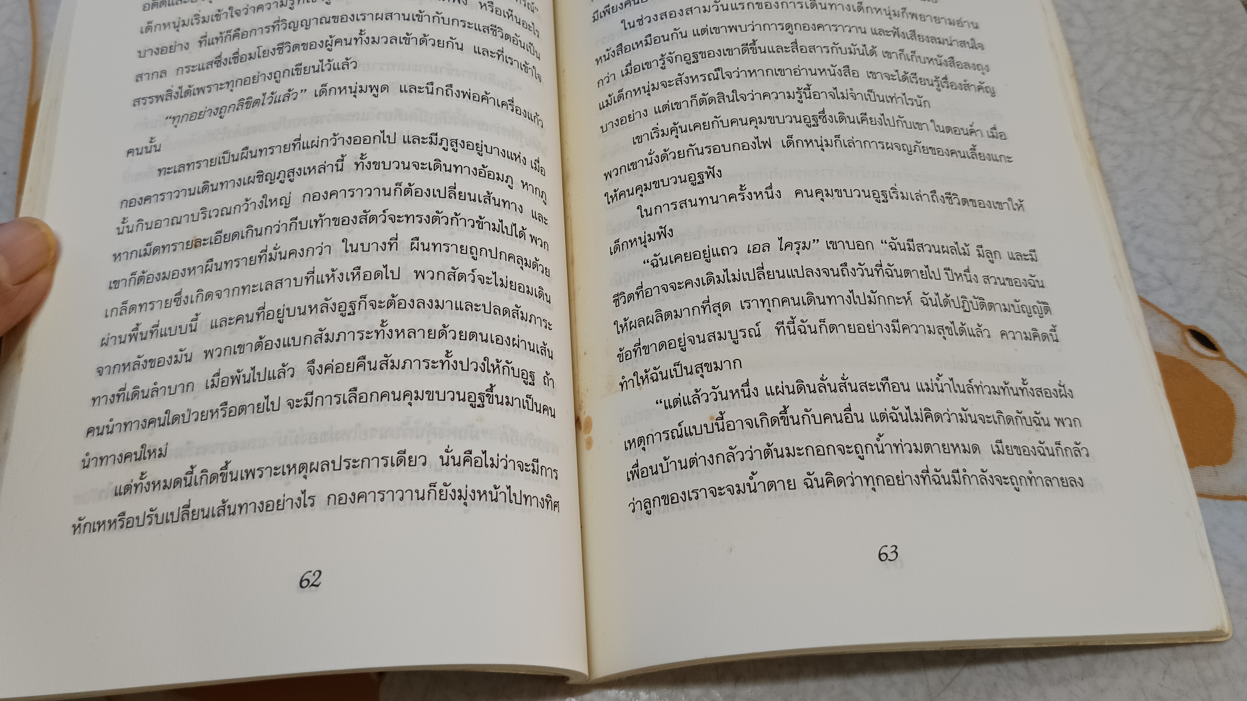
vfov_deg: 42.6
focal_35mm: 27
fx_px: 893
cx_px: 611
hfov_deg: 69.9
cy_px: 271
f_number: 1.7
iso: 498
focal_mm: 5.31
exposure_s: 1/50
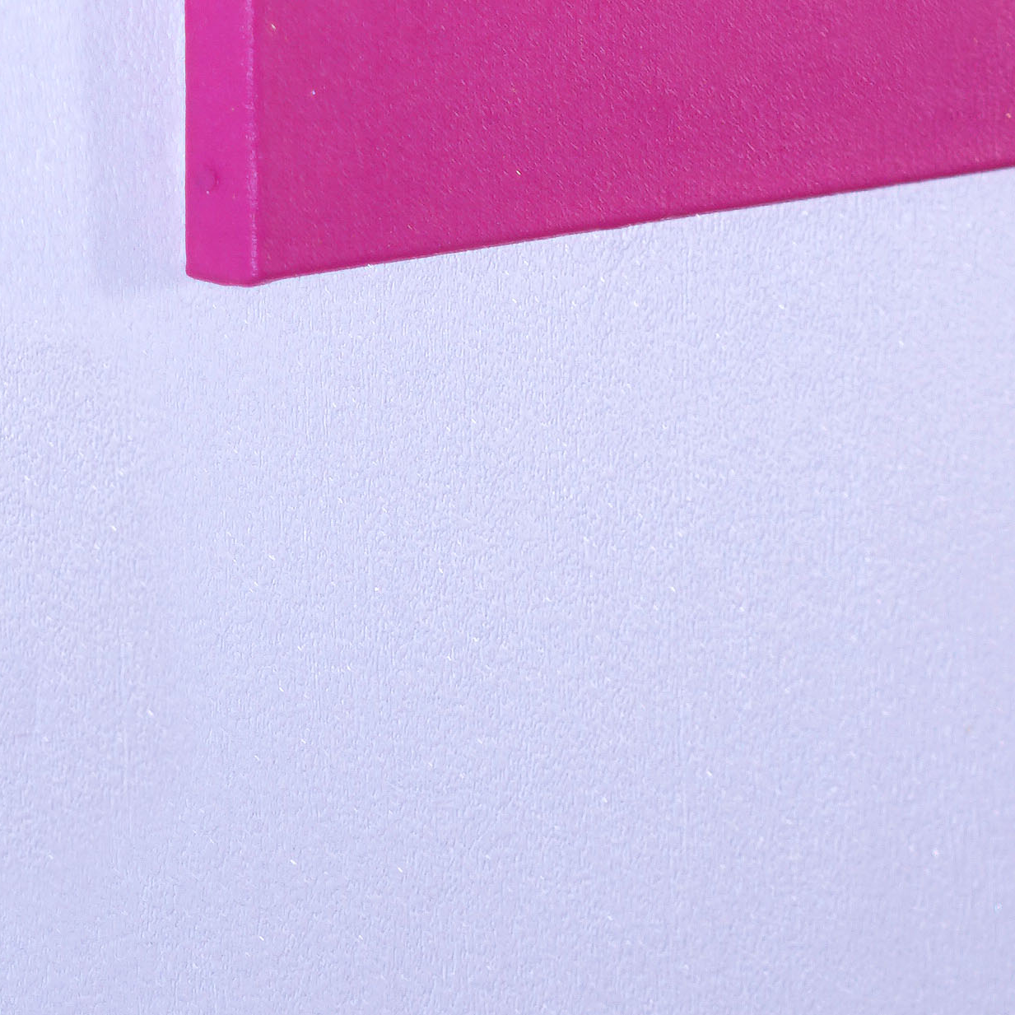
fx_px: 9355
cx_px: 917
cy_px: -1126
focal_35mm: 282
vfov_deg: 6.0
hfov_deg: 6.2
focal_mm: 50
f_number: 2
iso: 125
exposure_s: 1/125
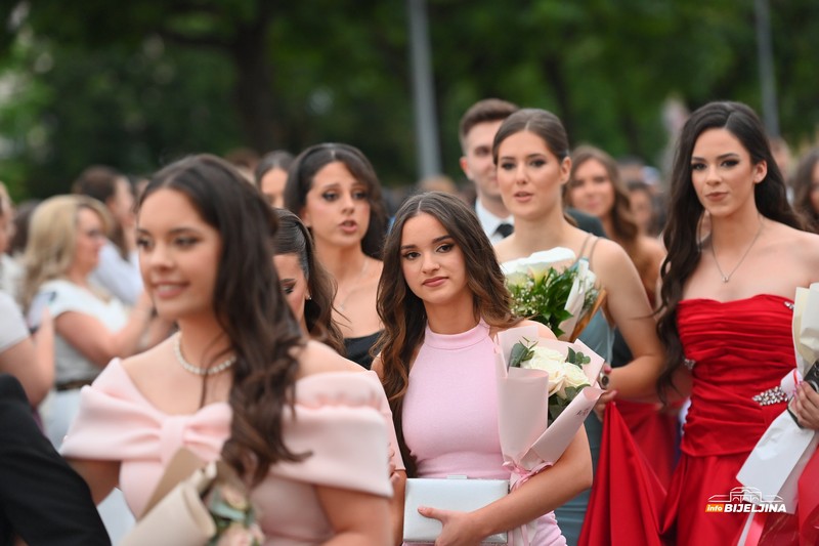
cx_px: 410
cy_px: 273
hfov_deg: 15.2
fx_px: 3070
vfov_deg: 10.2
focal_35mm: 135
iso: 1600
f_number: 2.8
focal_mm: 135
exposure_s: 1/800
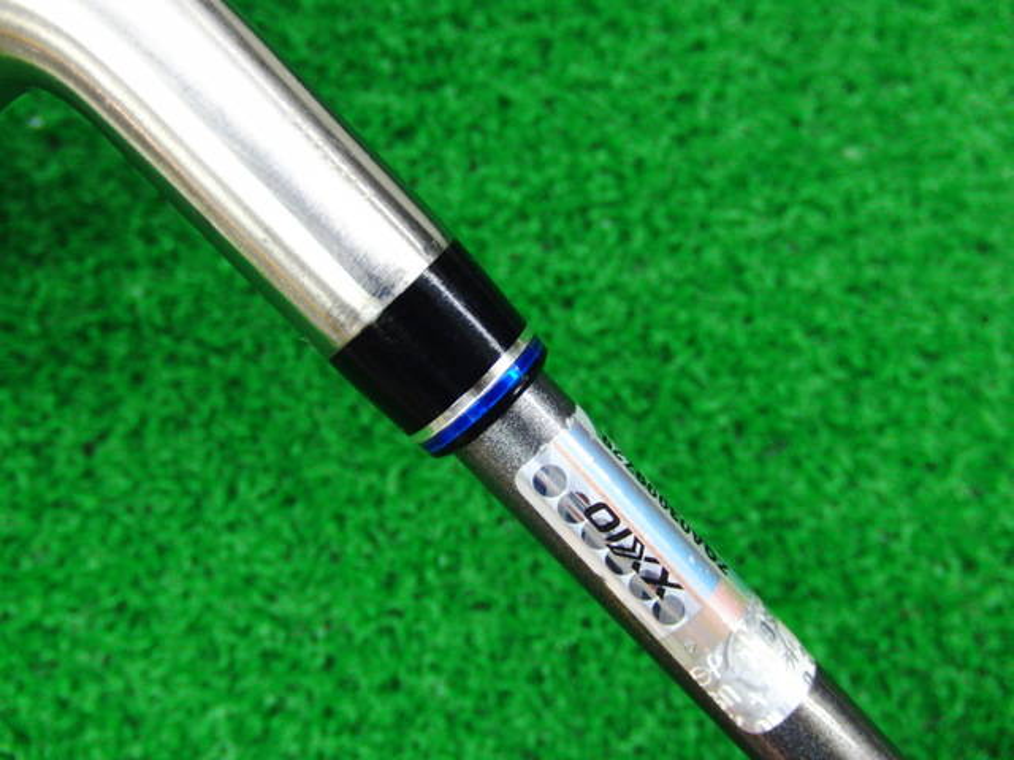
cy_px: 380
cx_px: 507
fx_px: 1084
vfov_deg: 38.7
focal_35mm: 37
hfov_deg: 50.1
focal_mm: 6.42
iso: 400
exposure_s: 1/30
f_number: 3.6
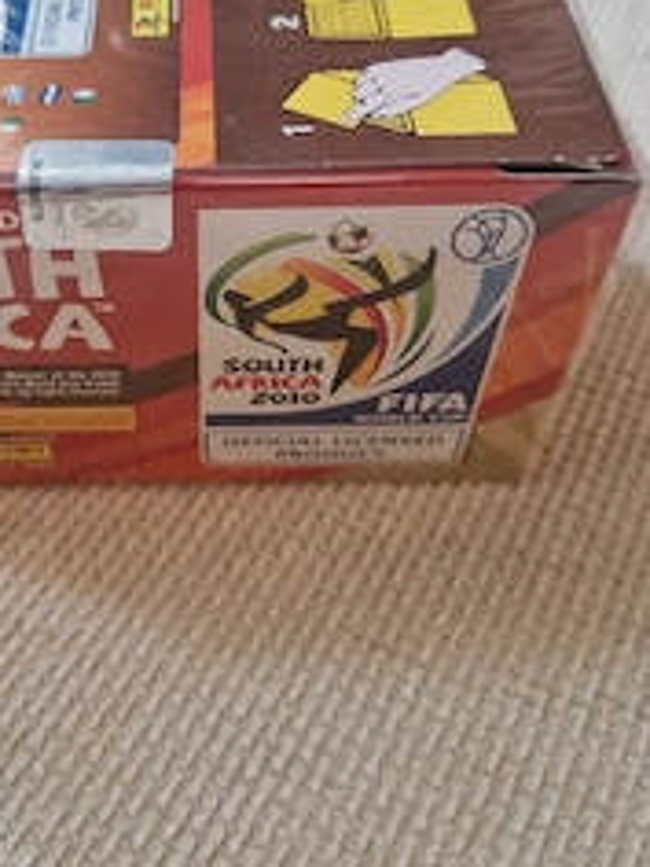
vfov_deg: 46.7
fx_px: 976
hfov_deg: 35.9
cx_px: 154
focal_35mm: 39
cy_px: 257
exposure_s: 1/100
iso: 800
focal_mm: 5.4
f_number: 1.8
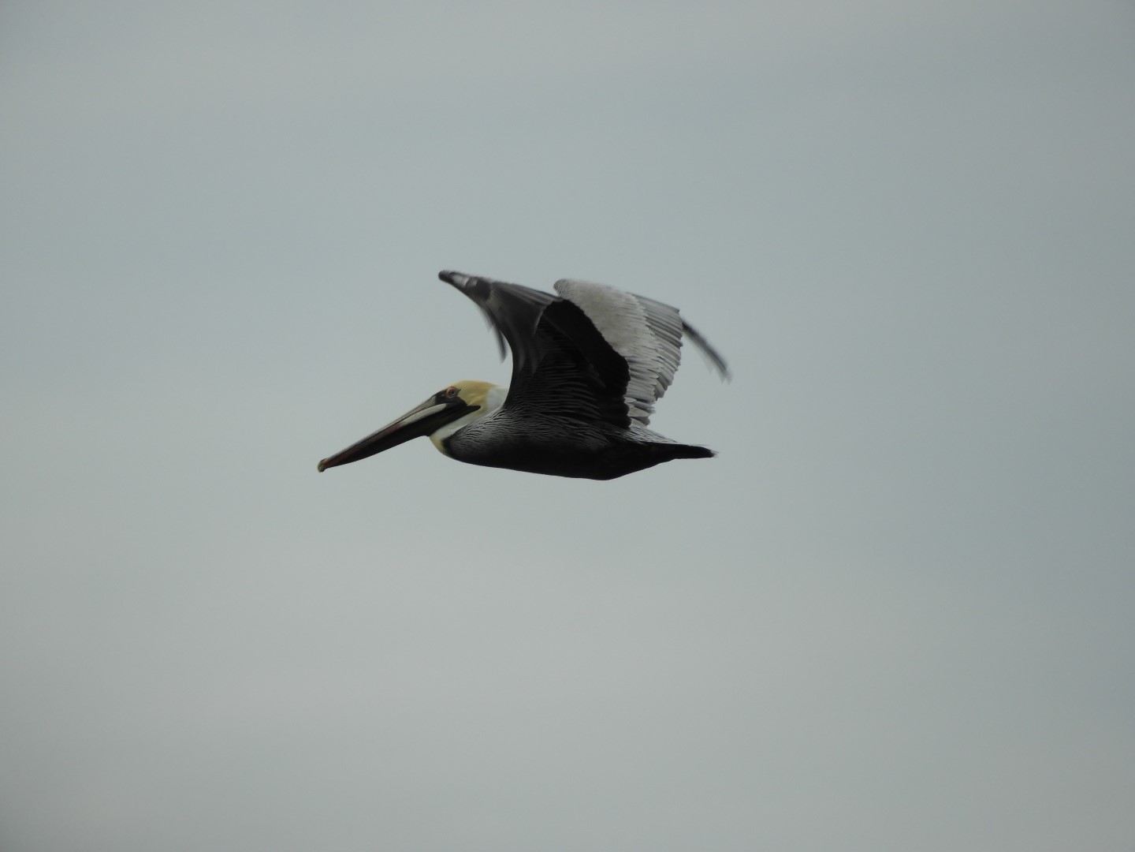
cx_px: 568
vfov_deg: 1.5
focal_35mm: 1000
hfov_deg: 2.0
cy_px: 426
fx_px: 32788
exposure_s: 1/640
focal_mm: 179.2
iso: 100
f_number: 5.6
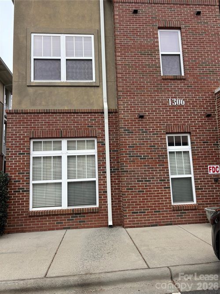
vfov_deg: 67.3
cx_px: 110
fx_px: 220
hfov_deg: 53.0
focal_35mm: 26
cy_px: 147
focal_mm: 5.96
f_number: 1.6
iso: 50
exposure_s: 1/486
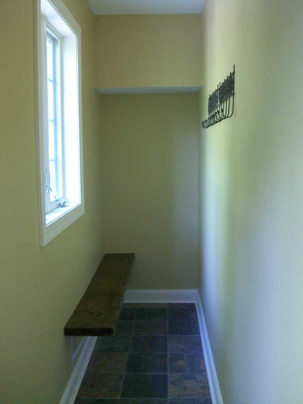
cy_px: 202
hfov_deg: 41.8
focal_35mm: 34
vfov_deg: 54.0
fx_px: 397
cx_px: 152
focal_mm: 5.7
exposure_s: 1/8
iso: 183
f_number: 2.8
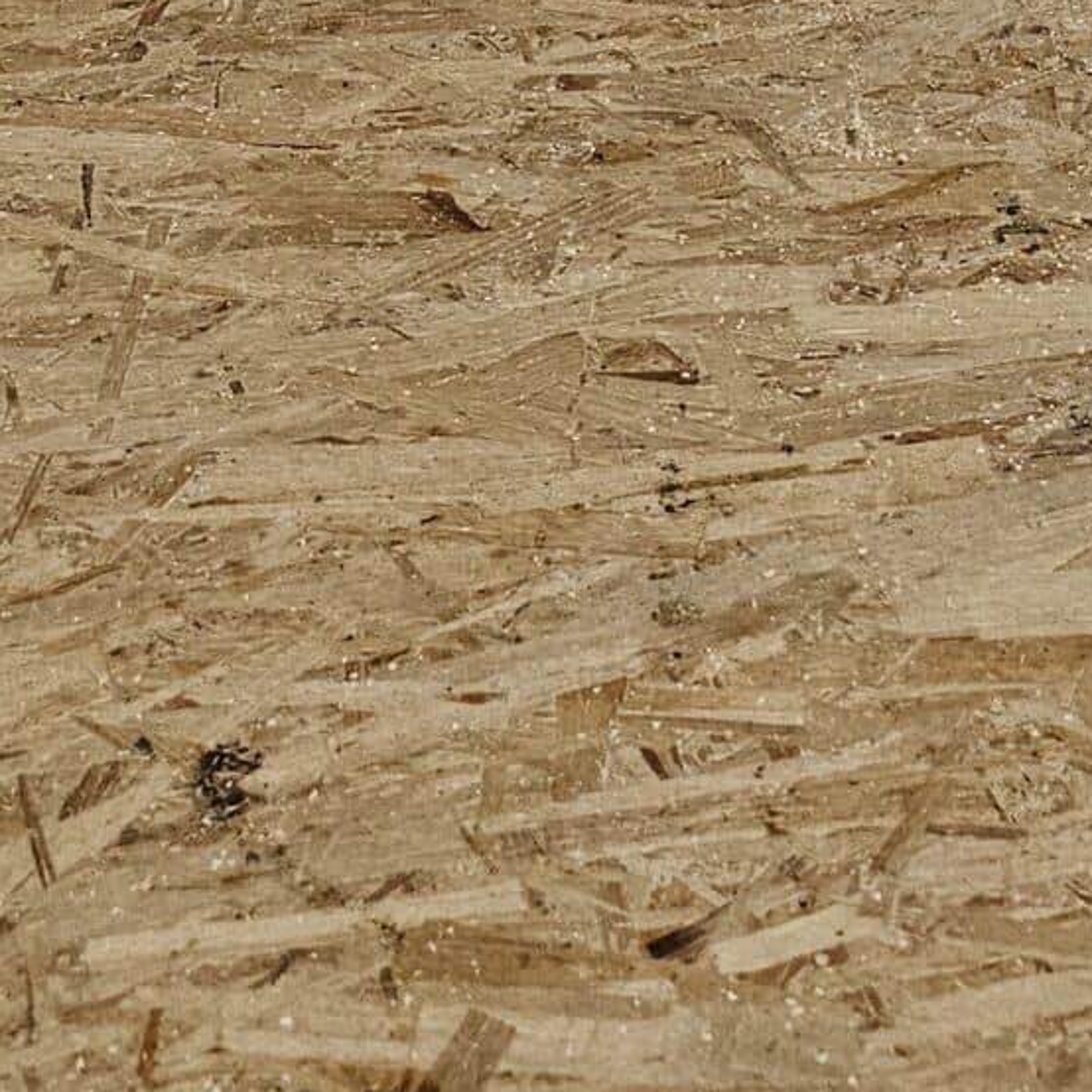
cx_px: 595
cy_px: -796
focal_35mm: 94
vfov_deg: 16.0
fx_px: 3355
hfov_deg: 18.5
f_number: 1.7
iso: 250
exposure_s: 1/100
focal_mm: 6.3
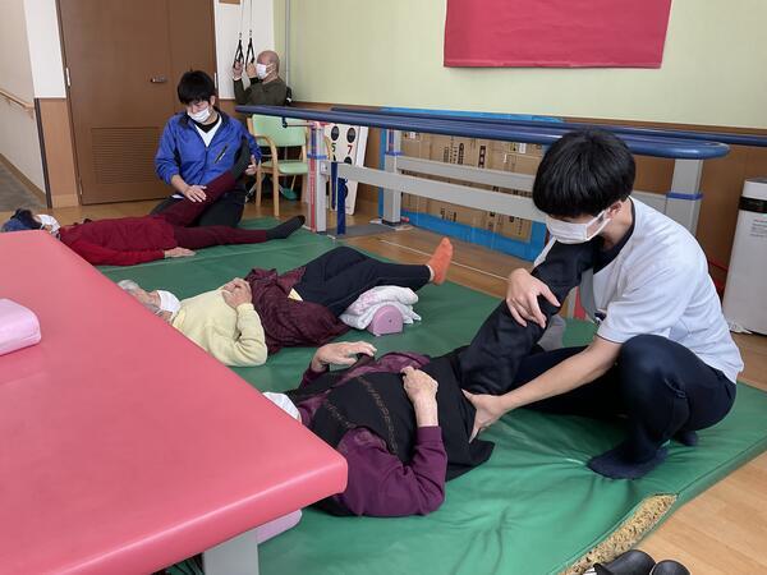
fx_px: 643
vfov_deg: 48.2
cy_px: 288
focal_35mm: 29
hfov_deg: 61.7
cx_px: 384
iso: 50
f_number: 1.8
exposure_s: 1/120
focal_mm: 3
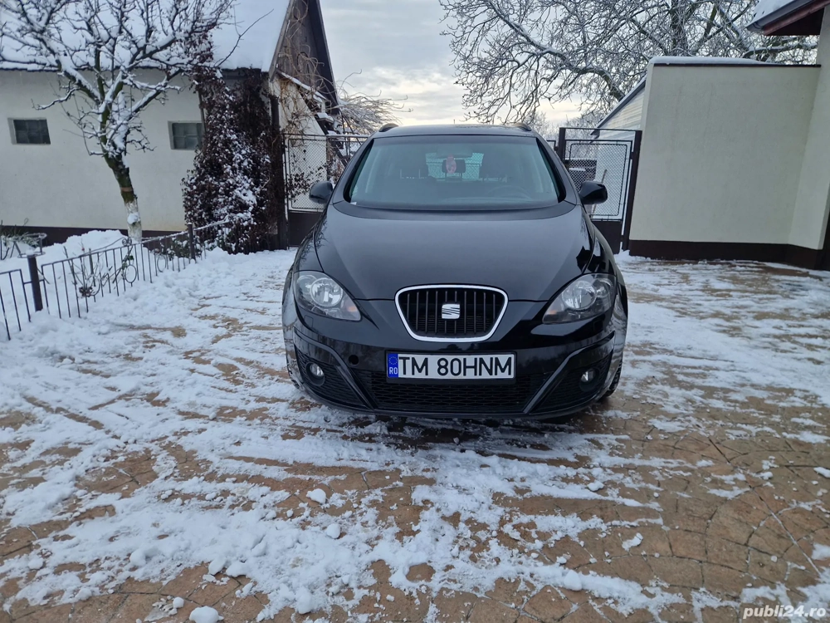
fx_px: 551
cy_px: 312
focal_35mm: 23
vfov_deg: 58.9
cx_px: 415
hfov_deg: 73.9
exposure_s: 1/1464
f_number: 1.8
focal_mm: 5.4
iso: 50
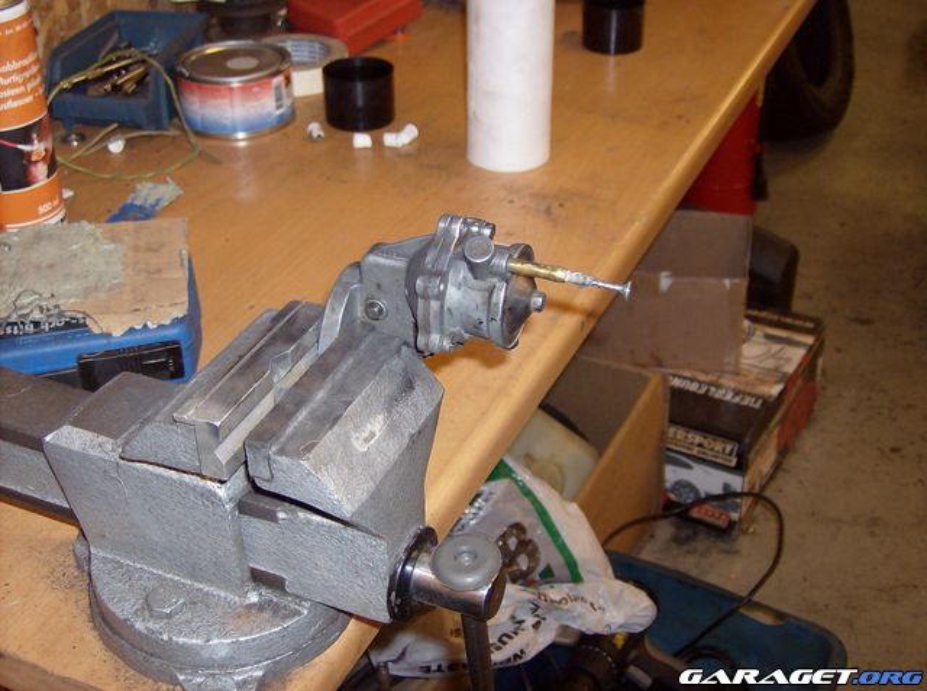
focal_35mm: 46
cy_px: 346
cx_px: 464
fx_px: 1229
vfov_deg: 31.4
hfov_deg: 41.3
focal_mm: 7.7
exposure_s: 1/74
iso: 200
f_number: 3.1
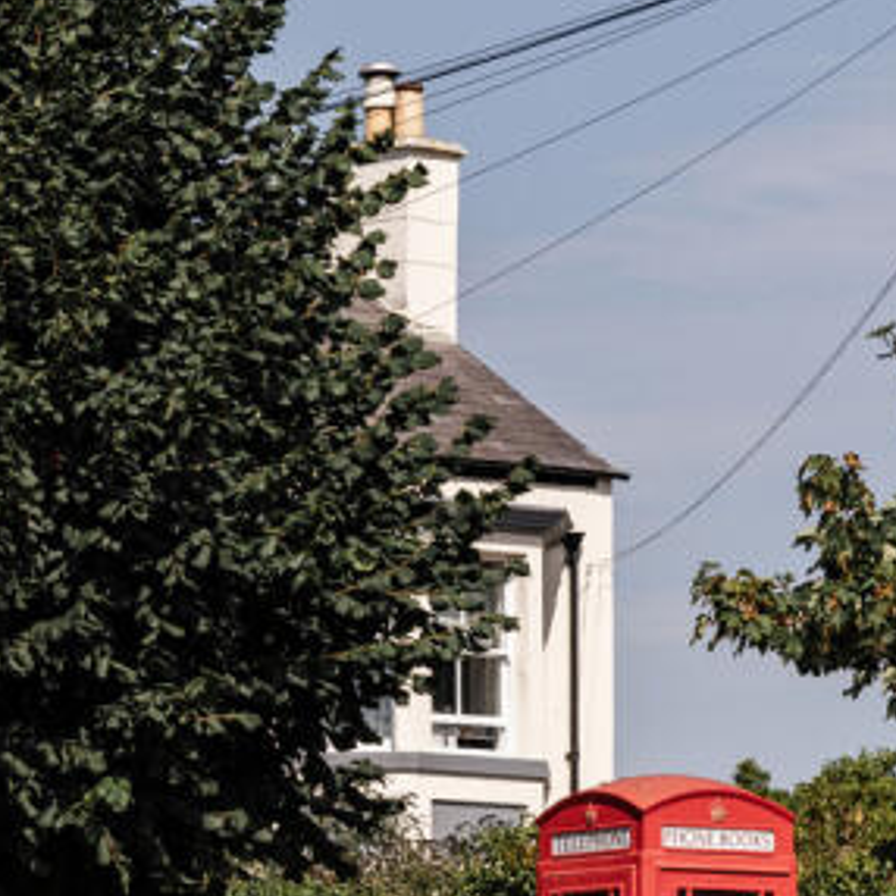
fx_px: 6940
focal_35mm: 237
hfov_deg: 7.4
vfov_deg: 7.4
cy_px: 544
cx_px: 686
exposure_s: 1/1250
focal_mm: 78
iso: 200
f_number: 8
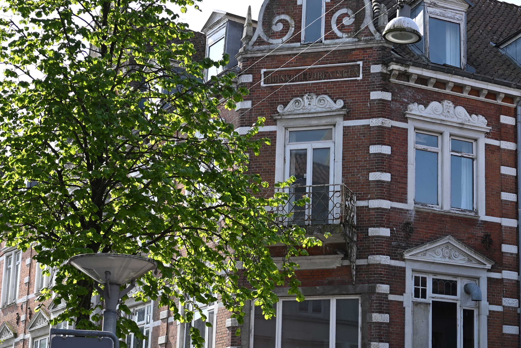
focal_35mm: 83
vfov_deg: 16.4
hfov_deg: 24.2
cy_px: 227
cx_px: 386
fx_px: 1201
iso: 140
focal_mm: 35
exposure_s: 1/2000
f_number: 2.5
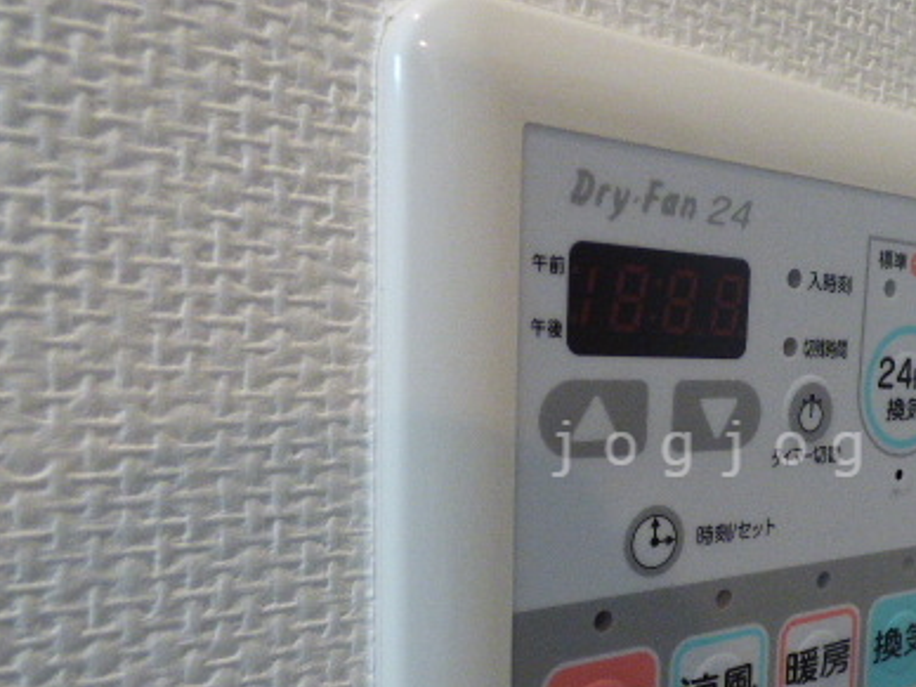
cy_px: 449
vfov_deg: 42.5
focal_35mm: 33
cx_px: 713
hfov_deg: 52.3
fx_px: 873
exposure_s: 1/40
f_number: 2.8
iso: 400
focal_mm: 3.58
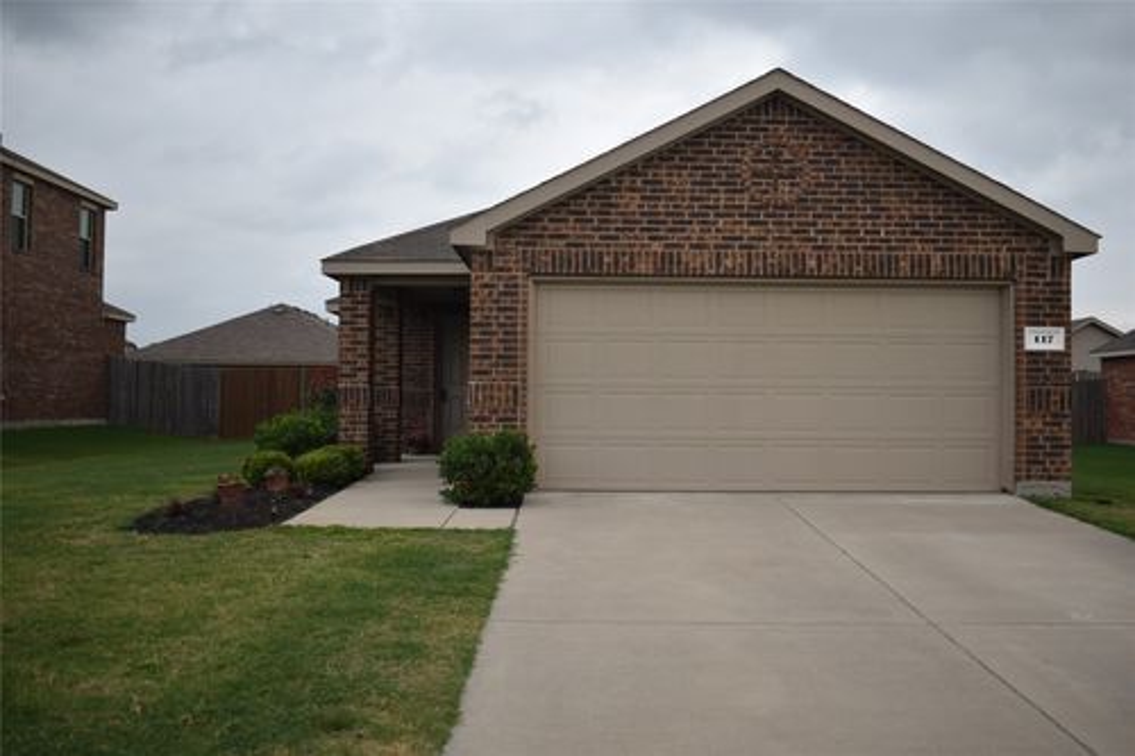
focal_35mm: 34
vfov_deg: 38.3
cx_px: 568
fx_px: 1087
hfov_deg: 55.1
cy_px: 378
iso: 100
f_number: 3.8
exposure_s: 1/250
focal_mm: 23
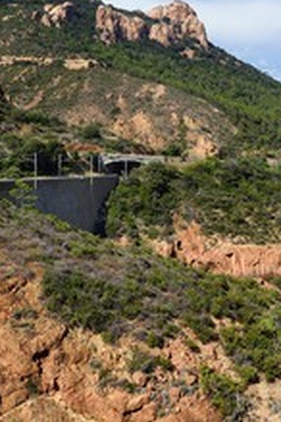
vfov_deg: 42.5
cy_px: 162
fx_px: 539
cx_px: 239
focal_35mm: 46
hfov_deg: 28.4
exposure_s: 1/250
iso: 200
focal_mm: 24
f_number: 13
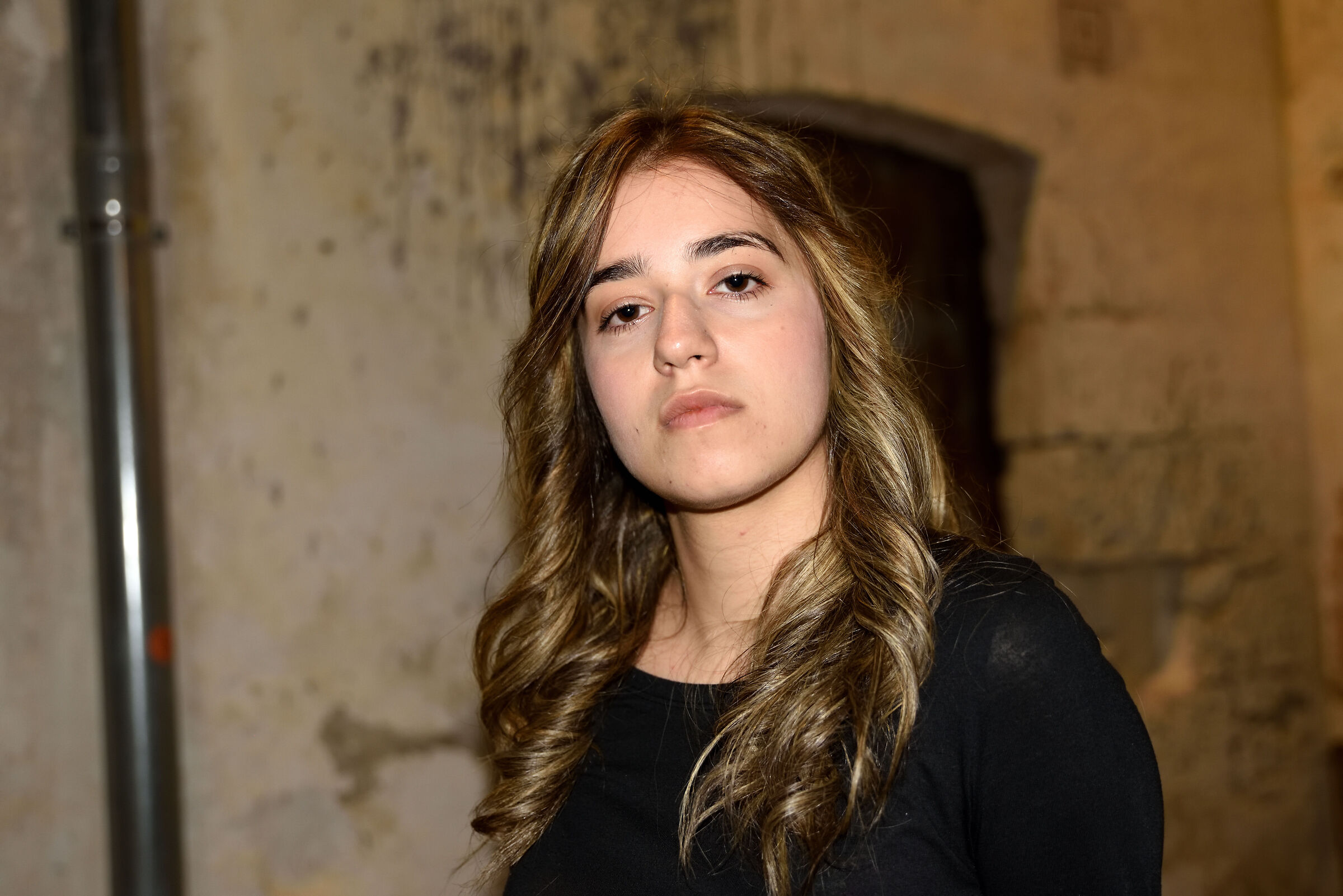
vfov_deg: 30.5
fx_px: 1642
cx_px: 672
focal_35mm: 44
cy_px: 448
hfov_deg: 44.5
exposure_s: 1/160
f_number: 2.8
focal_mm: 44
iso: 2000
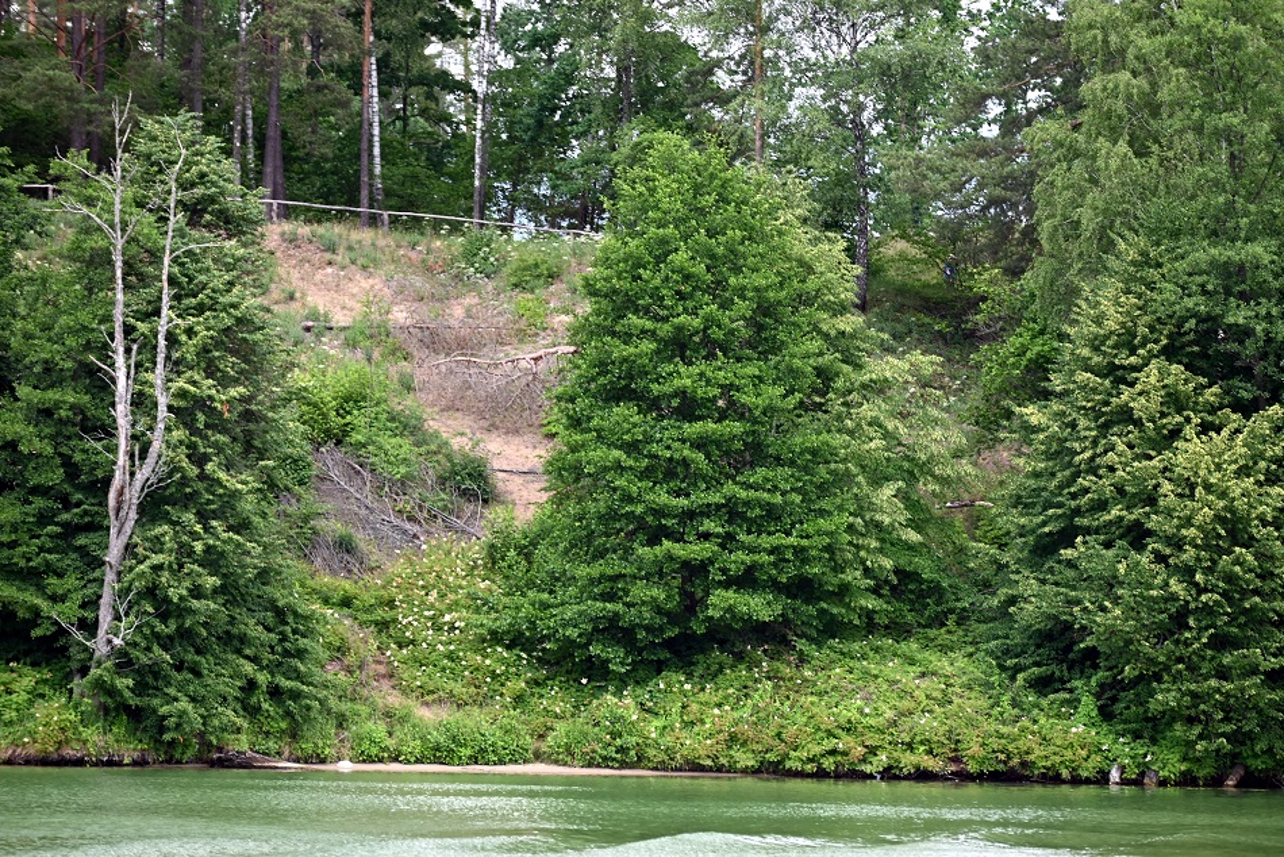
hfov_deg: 11.4
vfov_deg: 7.6
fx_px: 6422
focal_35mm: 180
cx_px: 642
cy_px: 428
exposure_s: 1/640
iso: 400
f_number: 5
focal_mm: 180
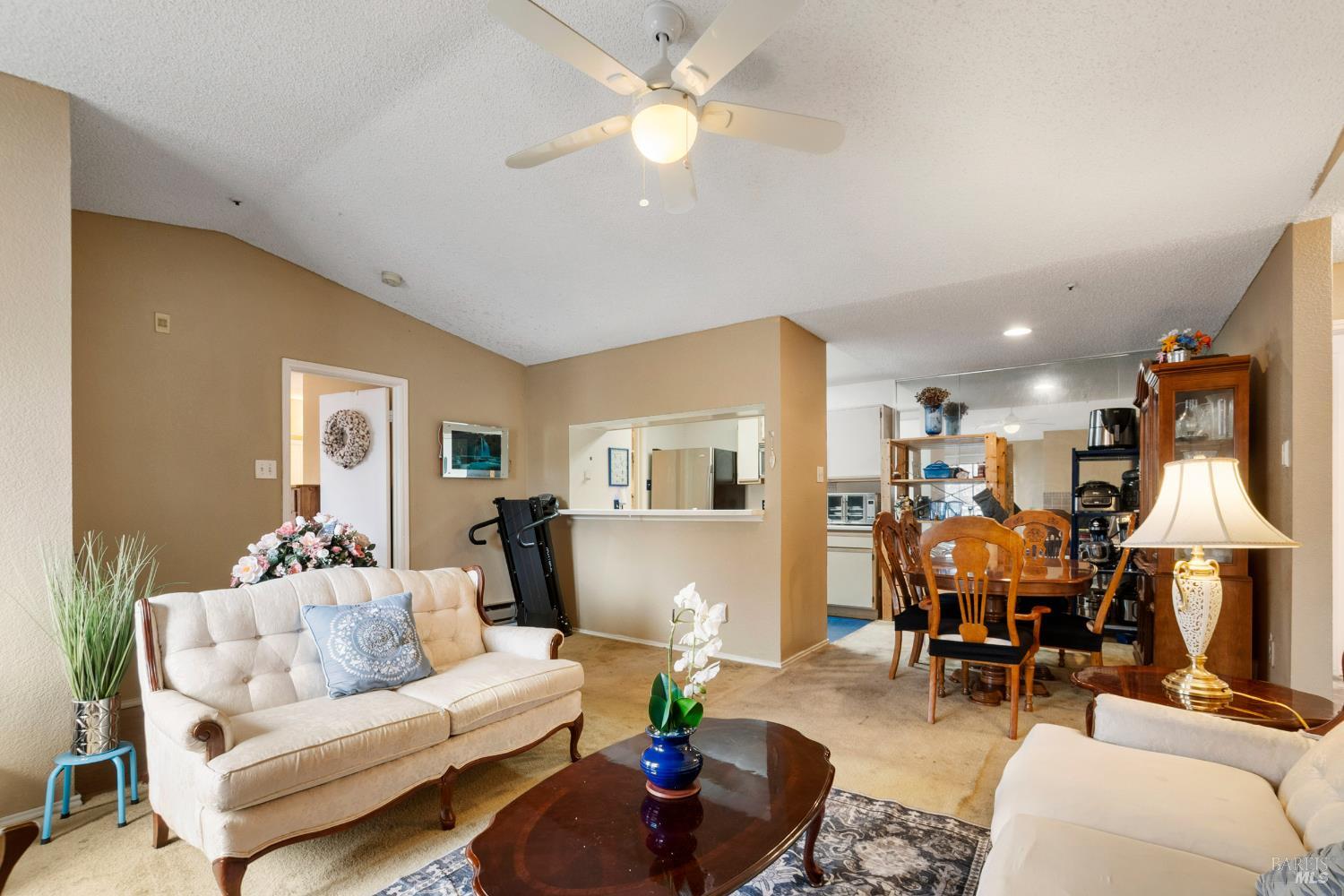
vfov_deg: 77.3
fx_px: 560
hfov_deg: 100.4
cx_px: 672
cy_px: 448
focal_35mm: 15
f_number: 8
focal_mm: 10
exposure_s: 1/2.5
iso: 320
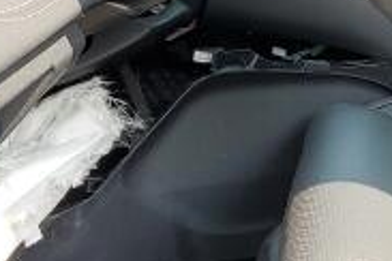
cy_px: 94
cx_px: 450
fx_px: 1285
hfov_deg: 16.7
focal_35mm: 118
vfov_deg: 11.6
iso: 50
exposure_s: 1/385
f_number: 1.5
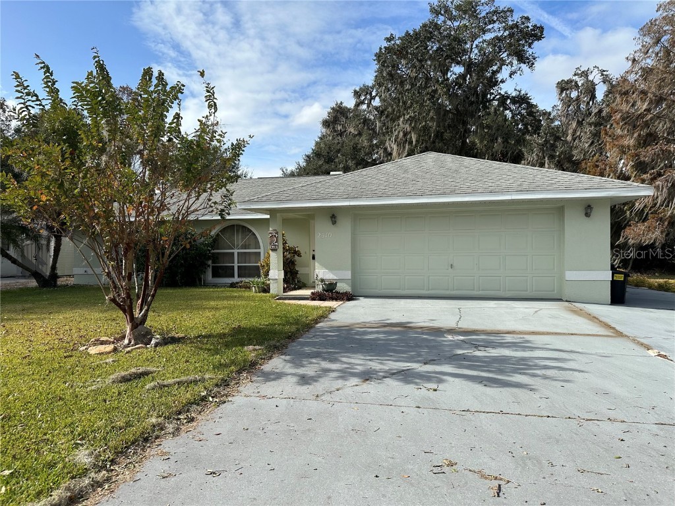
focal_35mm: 24
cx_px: 338
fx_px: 468
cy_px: 253
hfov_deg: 71.6
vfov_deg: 56.8
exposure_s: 1/4348
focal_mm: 6.86
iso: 80
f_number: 1.78
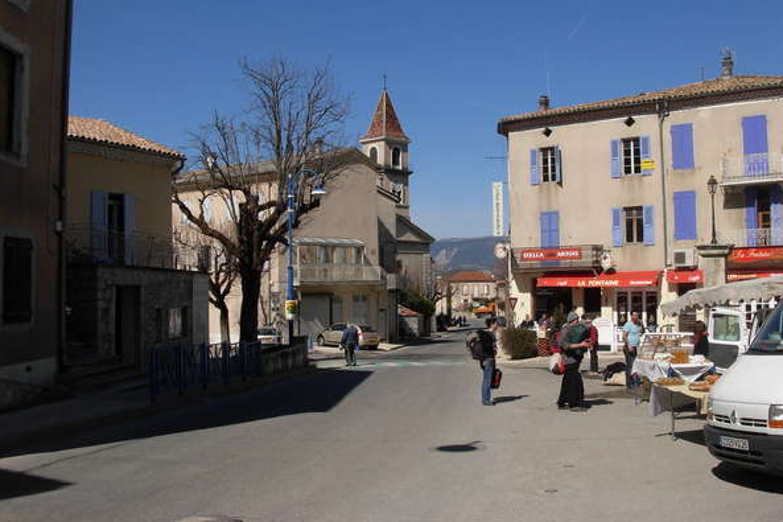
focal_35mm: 40
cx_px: 393
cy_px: 227
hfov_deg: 48.5
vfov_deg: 33.3
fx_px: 870
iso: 79
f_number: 4.9
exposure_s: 1/995
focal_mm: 6.3
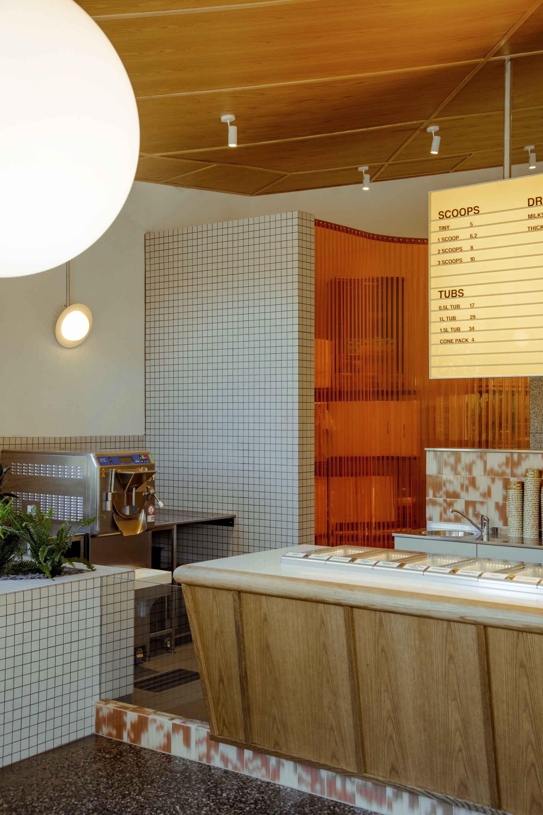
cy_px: 408
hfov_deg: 28.1
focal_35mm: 48
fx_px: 1086
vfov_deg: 41.1
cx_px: 272
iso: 640
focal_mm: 48
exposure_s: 1/50
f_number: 8
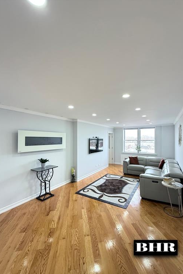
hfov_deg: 77.2
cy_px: 140
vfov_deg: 100.4
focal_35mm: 15
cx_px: 98
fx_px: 114
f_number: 2.2
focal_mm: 2.22
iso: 320
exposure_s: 1/99
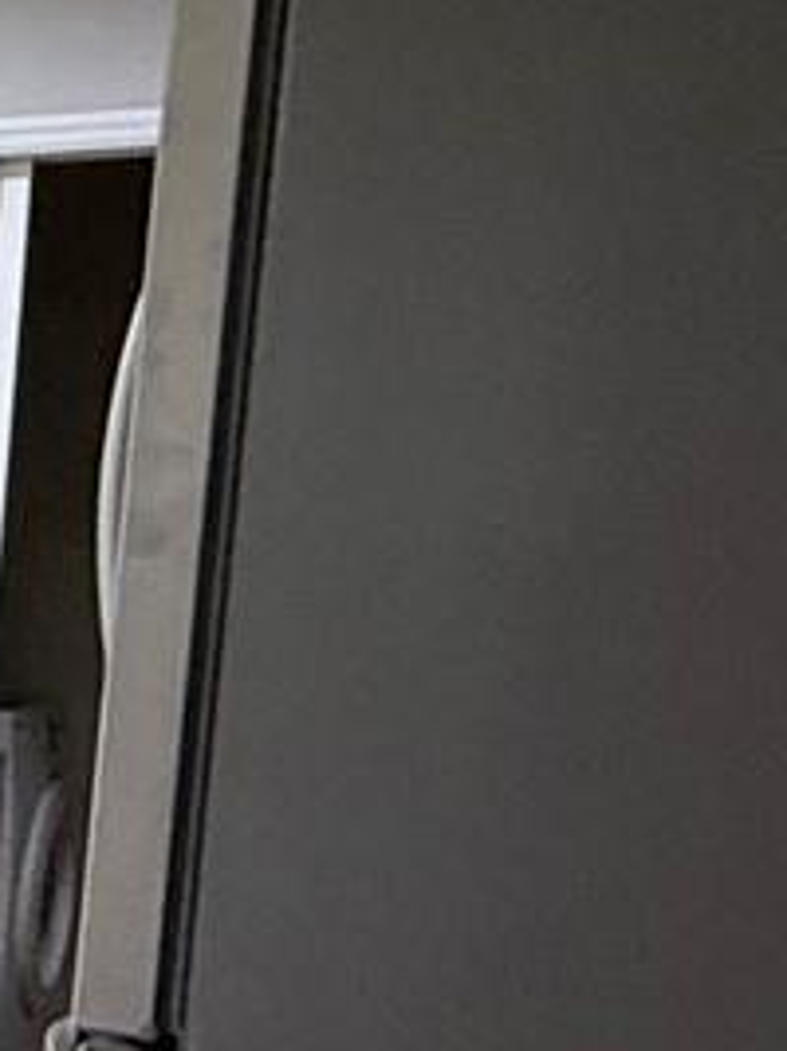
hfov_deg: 10.9
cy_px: 712
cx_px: -1637
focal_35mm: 84
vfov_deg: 23.2
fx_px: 2548
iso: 400
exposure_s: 1/60
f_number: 2.2
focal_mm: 2.22
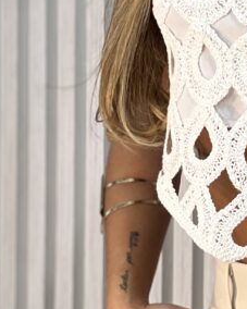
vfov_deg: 7.8
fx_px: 2258
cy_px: 9
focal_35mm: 247
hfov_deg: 6.2
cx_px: 374
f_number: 2.8
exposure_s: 1/120
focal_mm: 9
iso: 125
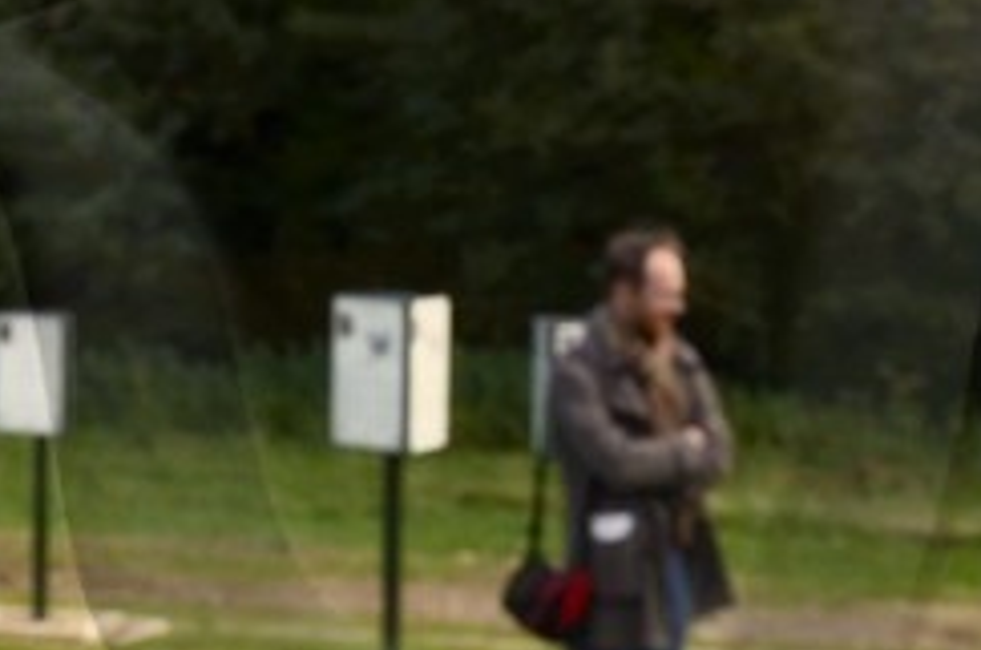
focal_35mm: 211
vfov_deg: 6.5
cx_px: -666
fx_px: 5738
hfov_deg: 9.4
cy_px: 48
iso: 400
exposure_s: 1/250
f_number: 10
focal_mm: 32
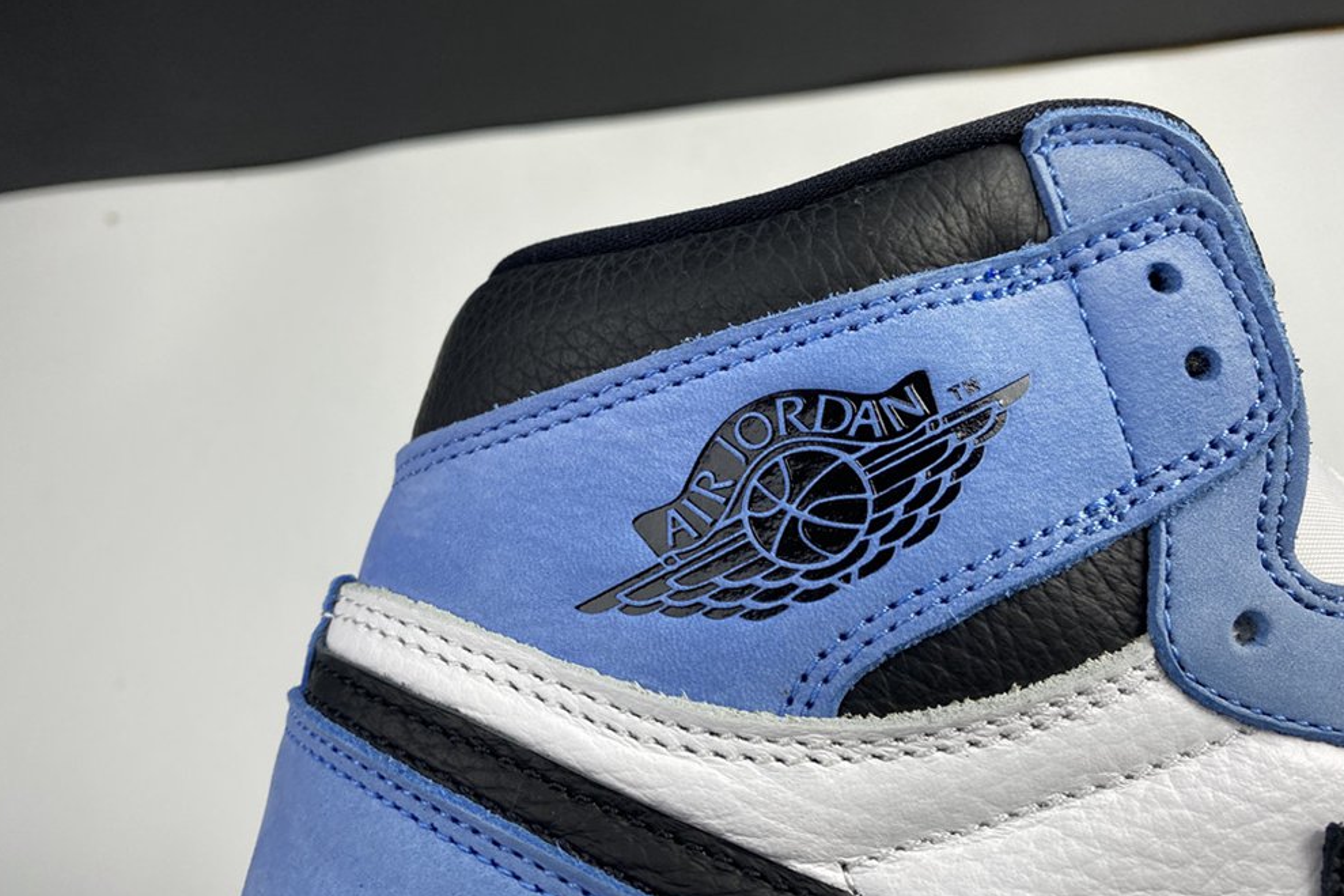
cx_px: 681
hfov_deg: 65.5
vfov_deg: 46.4
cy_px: 431
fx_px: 1045
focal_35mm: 28
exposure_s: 1/100
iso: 40
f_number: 1.8
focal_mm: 4.25
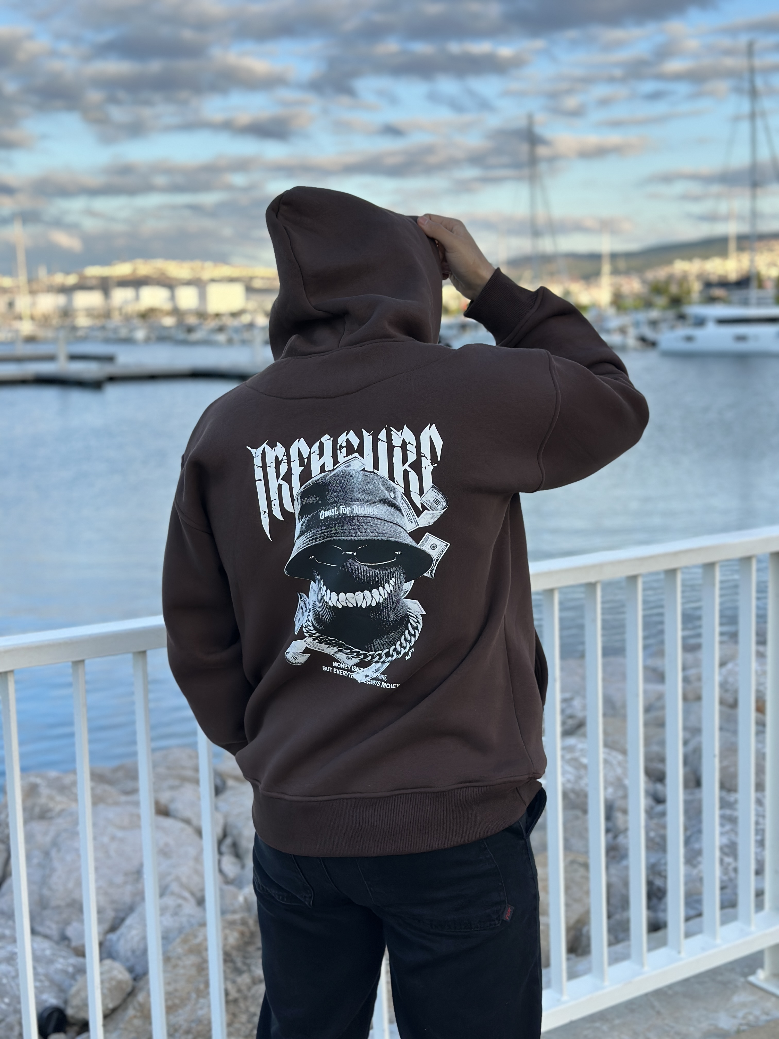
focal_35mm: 48
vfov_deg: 39.7
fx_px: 1440
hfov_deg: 30.3
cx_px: 390
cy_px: 520
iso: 80
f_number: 1.78
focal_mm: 6.86
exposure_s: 1/1199
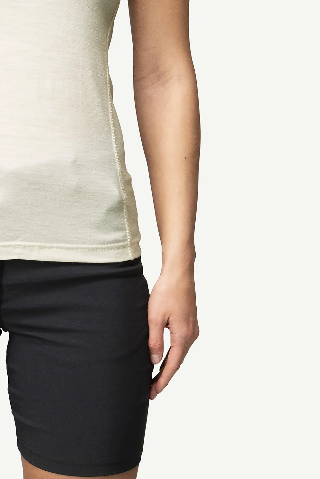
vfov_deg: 7.6
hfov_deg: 5.1
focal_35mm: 270
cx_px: -57
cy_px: 323
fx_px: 3598
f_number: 5
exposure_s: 1/80
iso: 500
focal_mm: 70
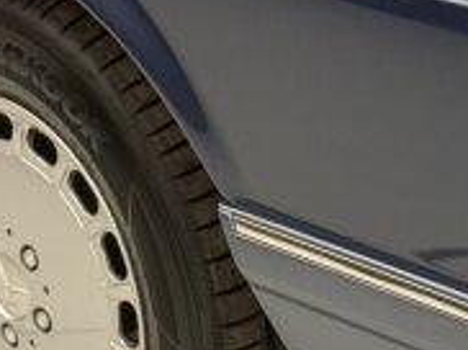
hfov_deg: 11.7
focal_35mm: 169
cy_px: 49
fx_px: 2282
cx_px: 229
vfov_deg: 8.7
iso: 160
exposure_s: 1/76
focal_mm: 6.76
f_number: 1.78
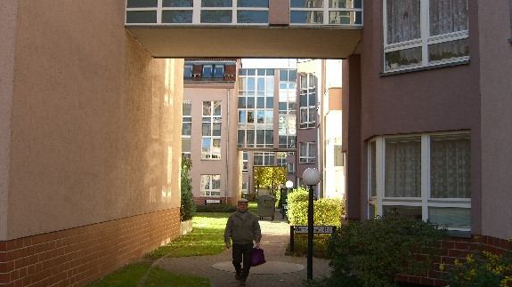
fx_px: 570
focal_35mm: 42
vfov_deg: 28.3
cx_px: 253
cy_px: 152
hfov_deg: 48.4
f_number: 2.8
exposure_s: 1/200
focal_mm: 7.9
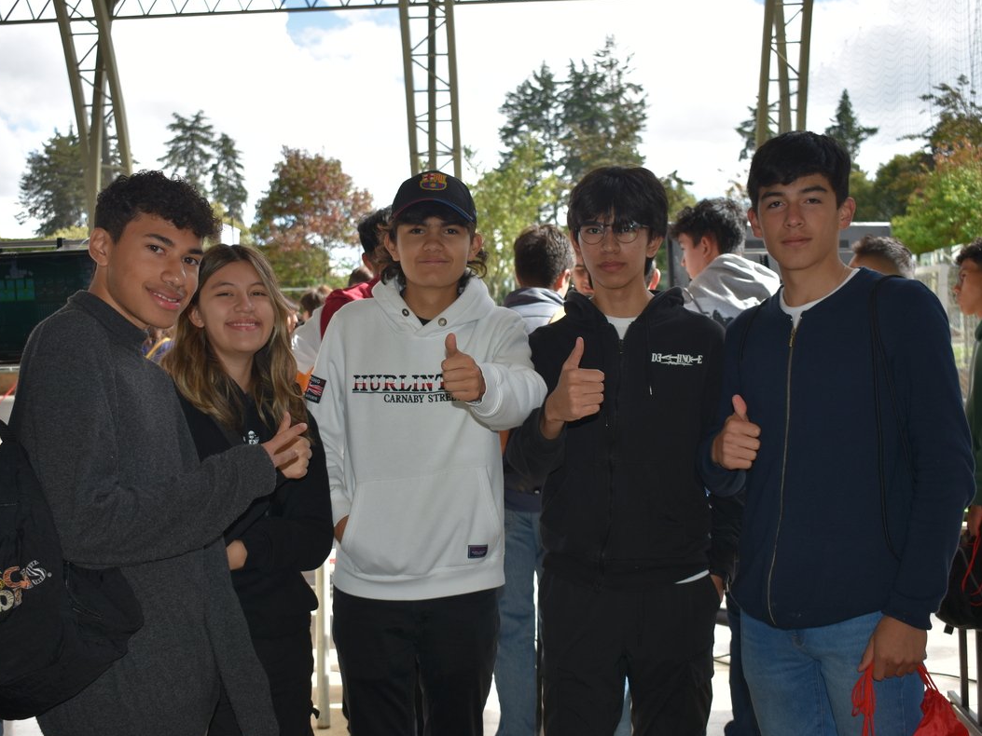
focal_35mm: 46
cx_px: 456
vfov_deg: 31.5
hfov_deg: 41.2
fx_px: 1305
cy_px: 371
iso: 100
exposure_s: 1/250
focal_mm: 28
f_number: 4.5
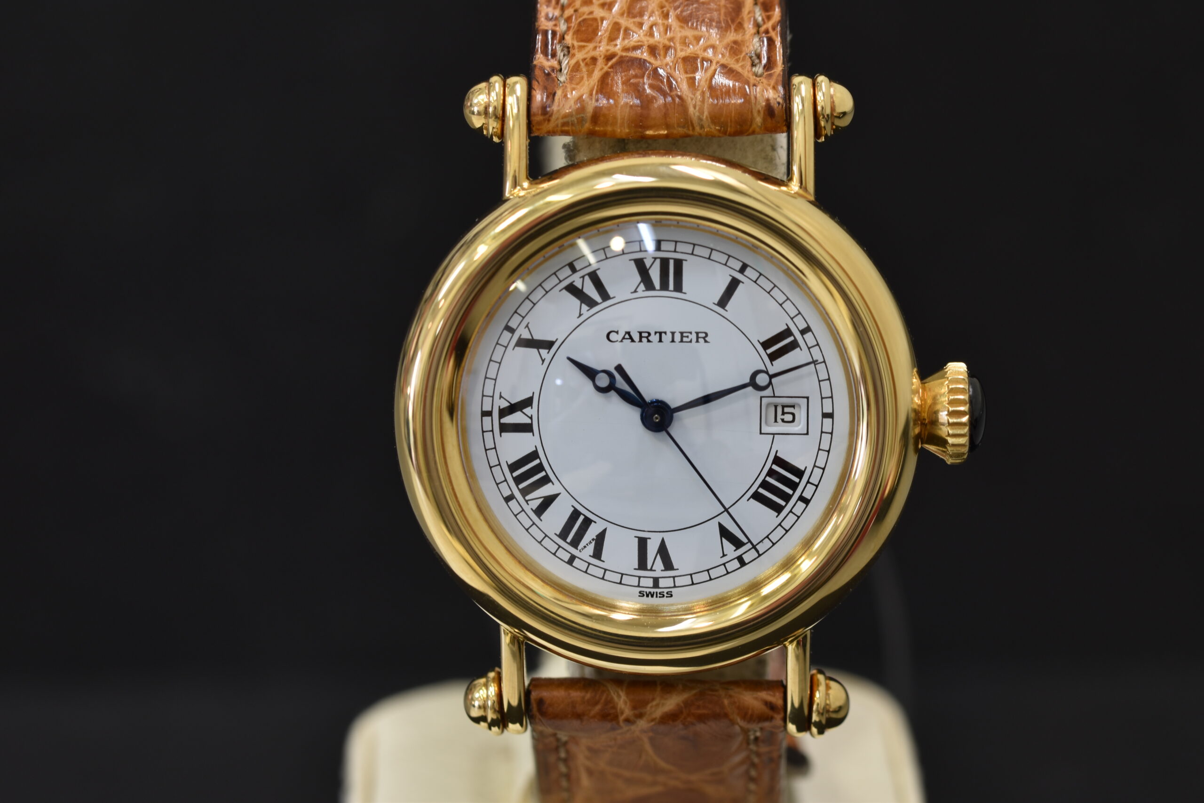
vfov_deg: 10.2
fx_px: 4515
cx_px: 602
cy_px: 402
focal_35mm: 135
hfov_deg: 15.2
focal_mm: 90
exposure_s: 1/6
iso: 100
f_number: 8
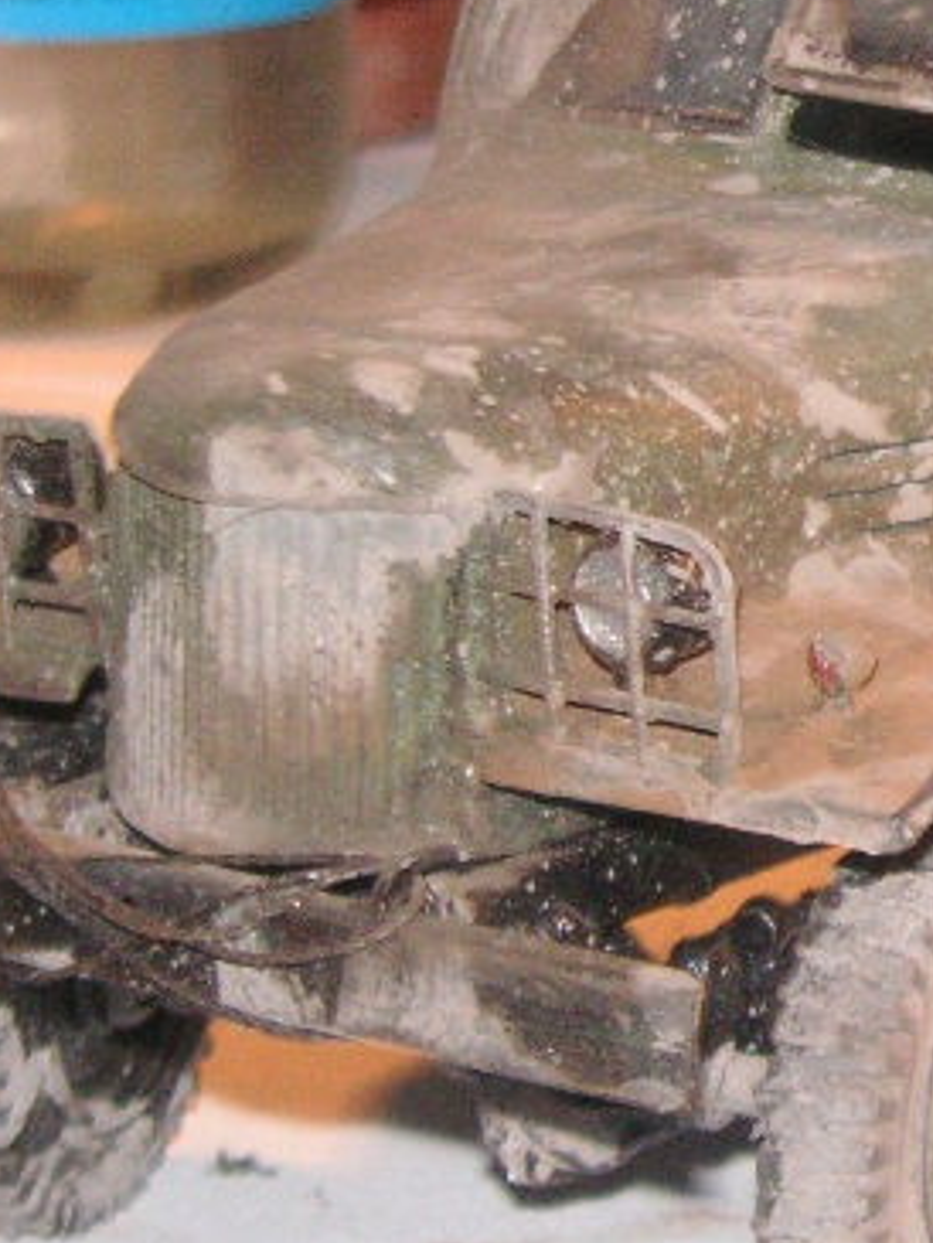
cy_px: 381
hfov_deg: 5.9
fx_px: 8871
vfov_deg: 8.0
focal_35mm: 247
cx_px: 1454
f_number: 4.7
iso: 160
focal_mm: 14.6
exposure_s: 1/90
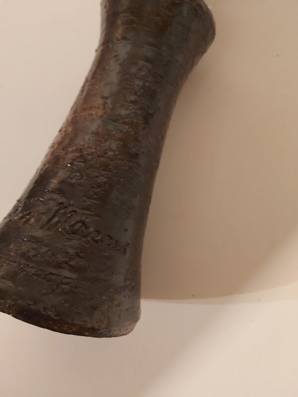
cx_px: 149
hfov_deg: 53.1
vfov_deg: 67.3
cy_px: 198
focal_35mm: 26
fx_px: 298
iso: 640
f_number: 1.7
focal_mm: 3.92
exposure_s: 1/17
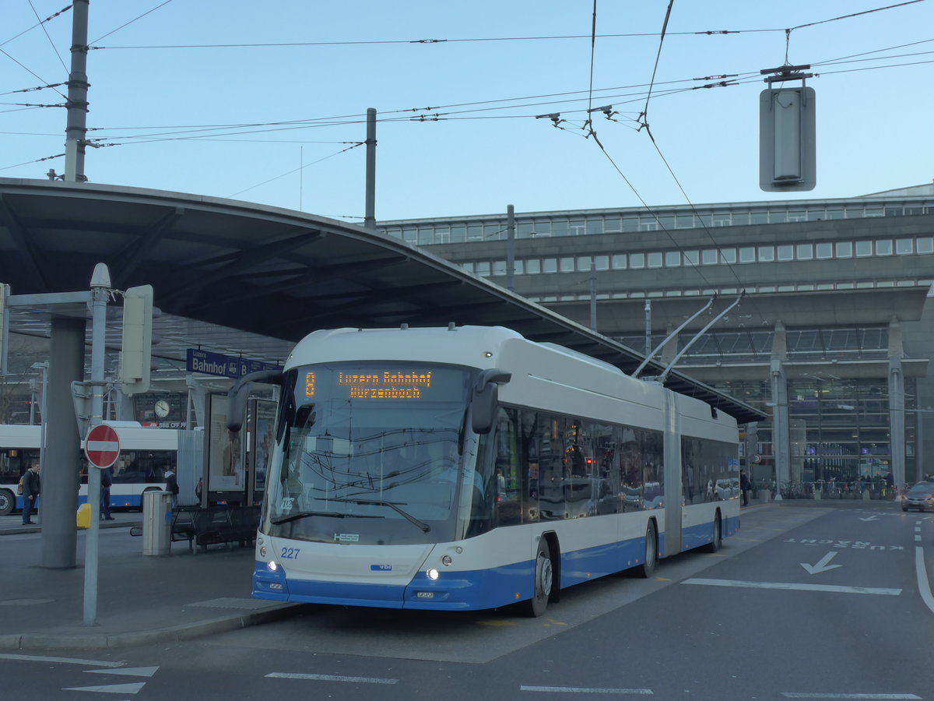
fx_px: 1241
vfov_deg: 31.5
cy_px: 350
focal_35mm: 46
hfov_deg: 41.2
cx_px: 467
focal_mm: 9.5
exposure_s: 1/250
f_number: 3
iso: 160
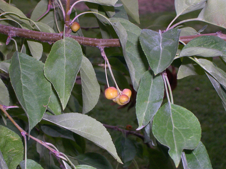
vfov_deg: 13.0
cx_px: 113
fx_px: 744
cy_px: 84
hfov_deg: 17.3
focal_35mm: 114
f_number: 13.4
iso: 385
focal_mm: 24
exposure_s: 1/60
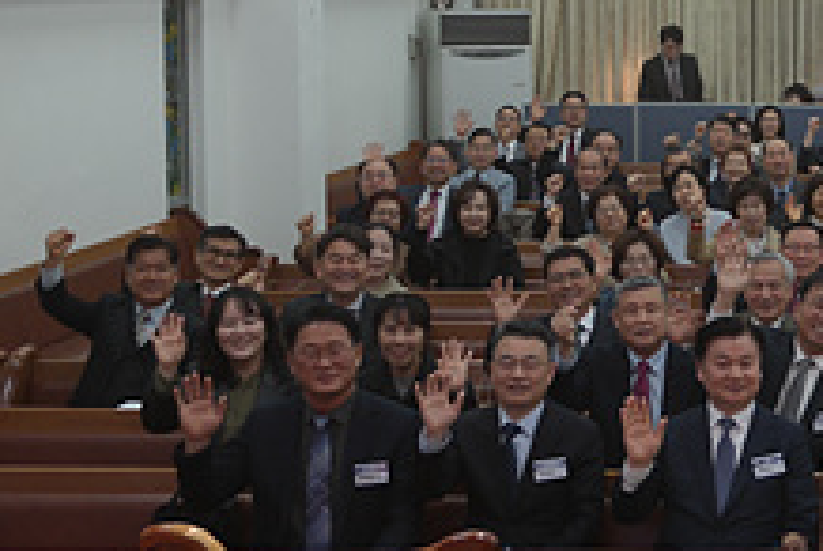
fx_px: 2014
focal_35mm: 88
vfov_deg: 15.5
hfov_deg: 21.3
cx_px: 1016
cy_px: 142
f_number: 3.5
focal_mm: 20
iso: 200
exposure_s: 1/40
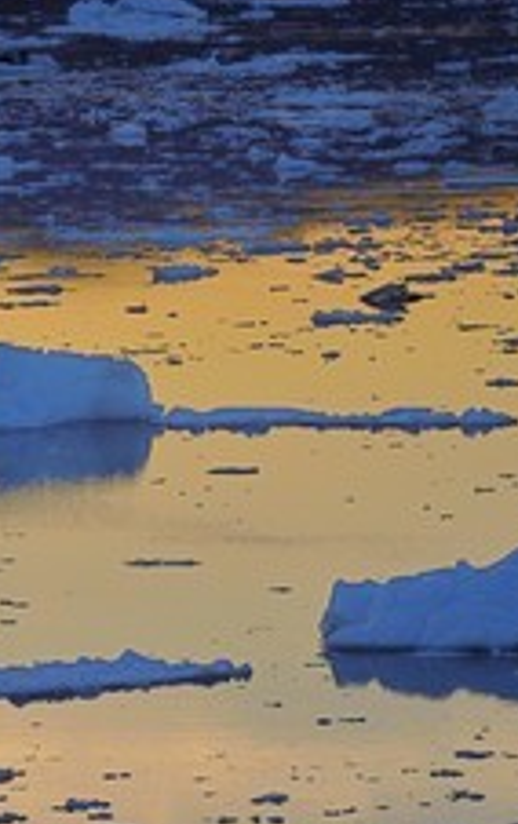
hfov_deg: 3.5
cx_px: 142
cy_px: 430
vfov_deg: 5.5
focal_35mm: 378
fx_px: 8506
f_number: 13
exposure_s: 1/160
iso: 400
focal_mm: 200
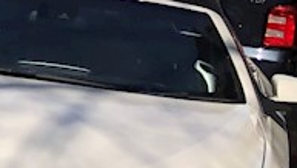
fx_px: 1742
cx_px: -699
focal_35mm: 221
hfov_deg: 7.9
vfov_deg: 5.4
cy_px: -129
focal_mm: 3.99
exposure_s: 1/2088
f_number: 1.8
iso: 20
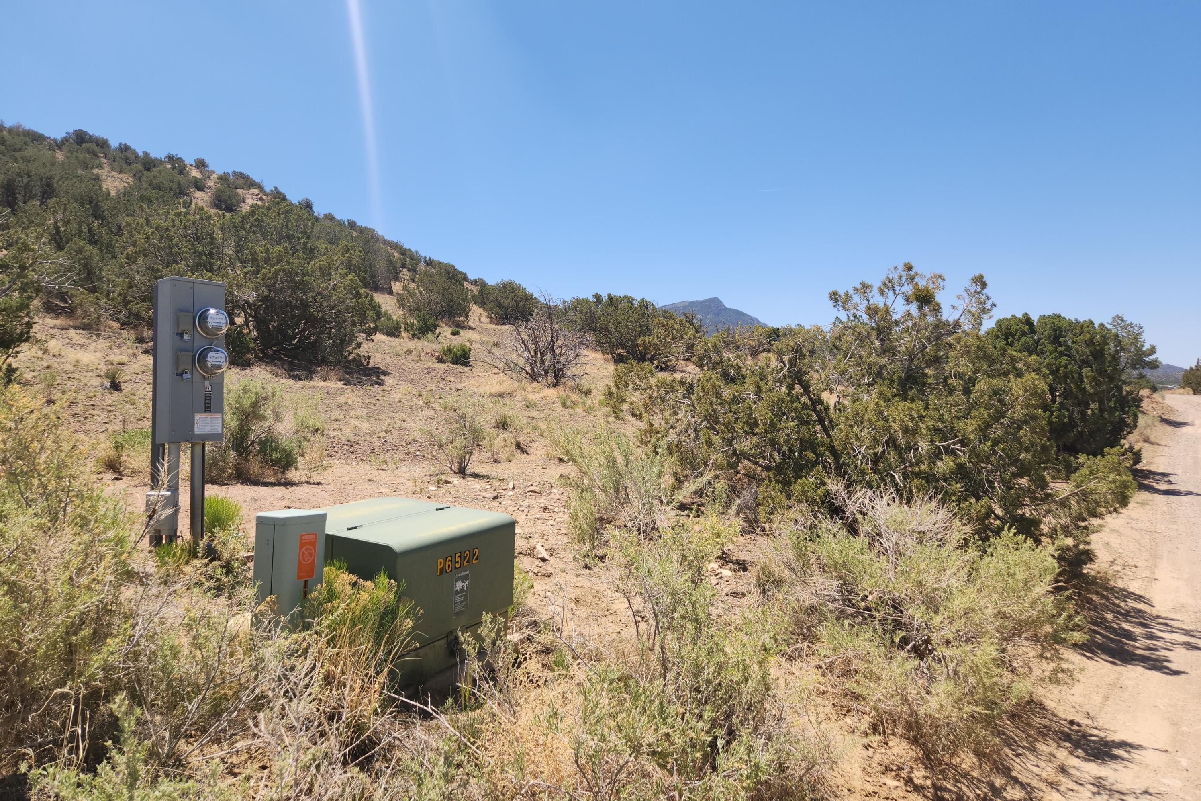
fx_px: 801
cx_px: 600
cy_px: 355
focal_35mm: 24
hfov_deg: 73.7
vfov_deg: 53.0
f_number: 1.8
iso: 20
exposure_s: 1/1402
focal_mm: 5.4
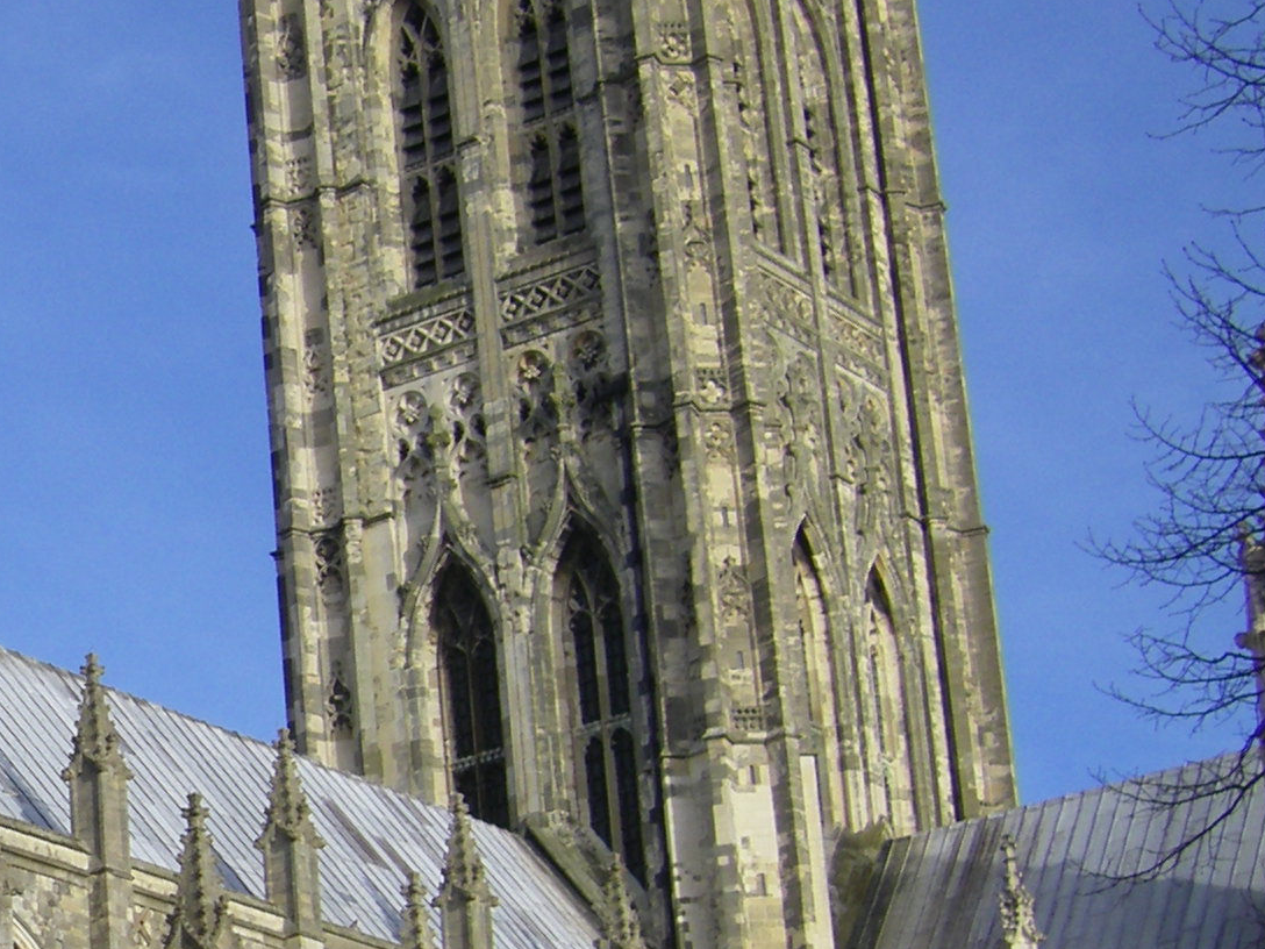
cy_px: 869
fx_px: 4166
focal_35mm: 114
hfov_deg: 16.7
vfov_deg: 12.9
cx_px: -135
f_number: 3.5
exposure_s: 1/500
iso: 64
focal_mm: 6.3
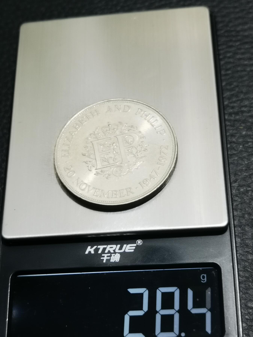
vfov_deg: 34.3
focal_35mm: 56
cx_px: 126
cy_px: 168
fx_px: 546
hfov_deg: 26.1
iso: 125
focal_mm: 6.67
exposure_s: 1/100
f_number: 1.9
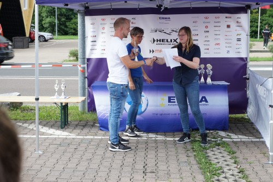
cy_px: 91
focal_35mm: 60
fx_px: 455
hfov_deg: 33.4
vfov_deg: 22.6
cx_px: 136
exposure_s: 1/100
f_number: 7.1
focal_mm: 40
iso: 160
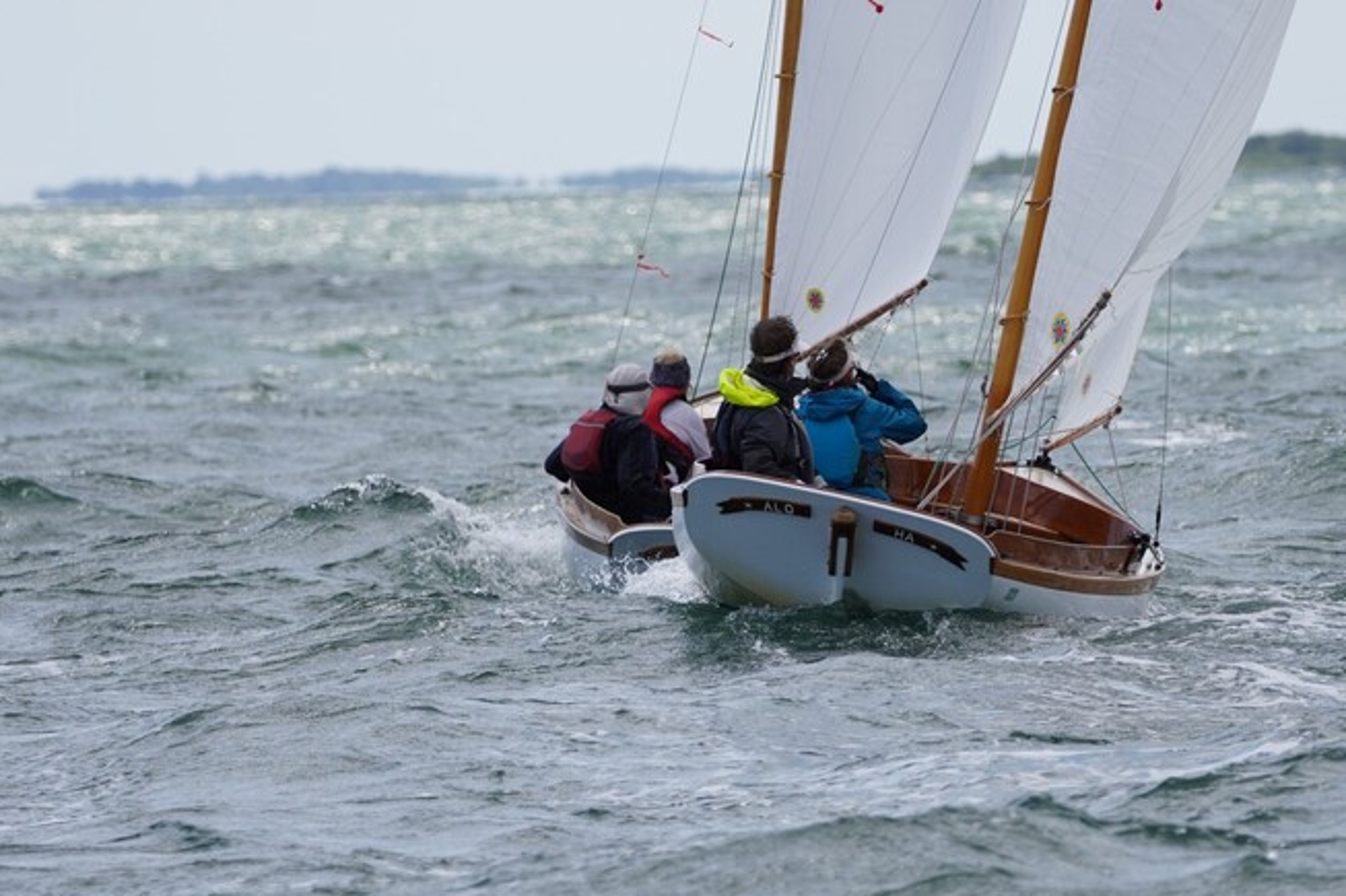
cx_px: 785
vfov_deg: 3.0
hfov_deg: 4.5
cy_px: 417
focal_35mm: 463
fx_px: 17306
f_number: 5.6
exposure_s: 1/1250
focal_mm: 252
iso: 200
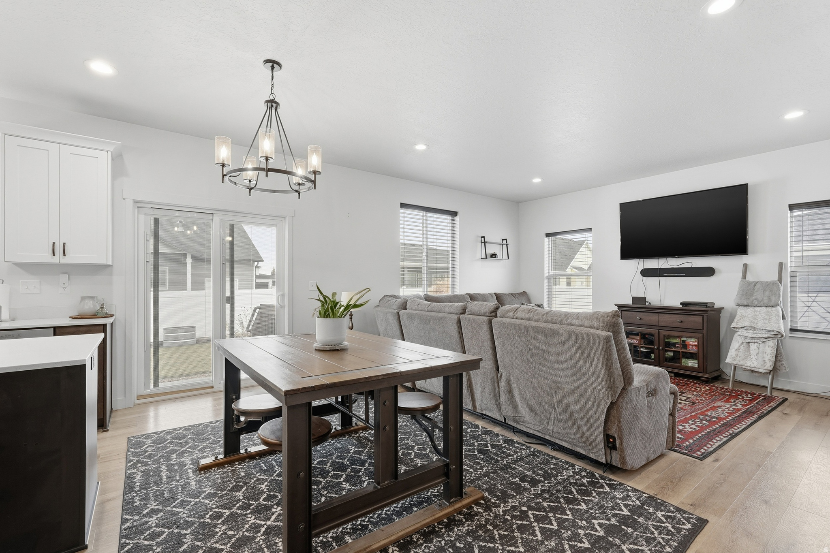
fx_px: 369
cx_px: 415
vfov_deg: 73.7
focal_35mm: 16
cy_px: 276
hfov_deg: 96.7
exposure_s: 1/160
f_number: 9
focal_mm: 16
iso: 250
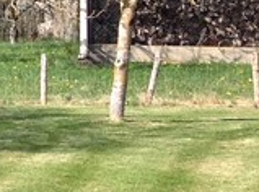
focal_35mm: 226
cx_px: -494
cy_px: -6
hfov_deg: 7.7
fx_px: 1685
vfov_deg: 6.5
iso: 50
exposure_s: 1/756
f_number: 2.4
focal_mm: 4.28
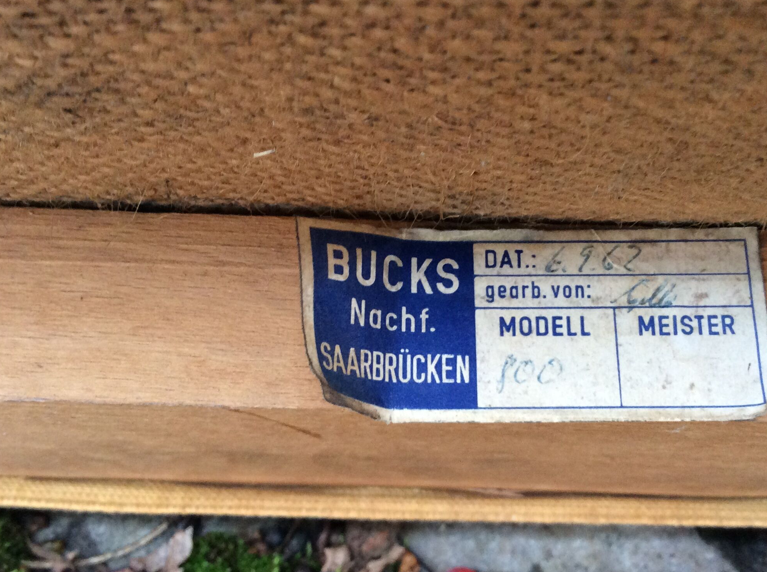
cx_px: 412
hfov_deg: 44.8
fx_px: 929
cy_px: 353
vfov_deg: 34.1
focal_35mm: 42
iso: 160
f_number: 2.4
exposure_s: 1/25
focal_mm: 3.3
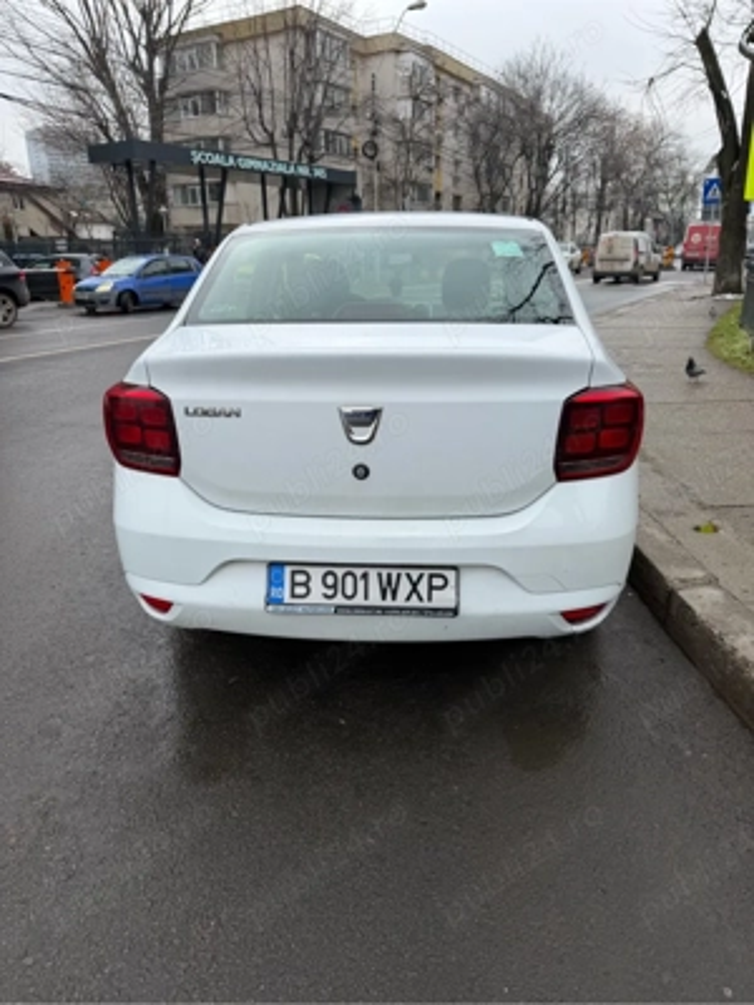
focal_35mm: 24
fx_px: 697
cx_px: 377
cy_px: 502
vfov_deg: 71.6
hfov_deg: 56.8
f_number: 1.78
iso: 80
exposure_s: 1/1901
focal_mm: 6.76
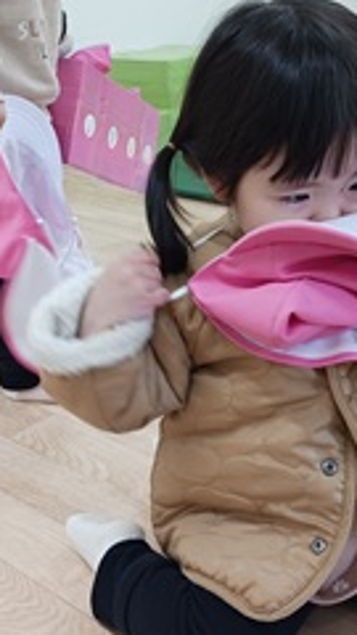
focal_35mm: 49
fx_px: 825
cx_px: 227
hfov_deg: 24.3
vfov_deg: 42.0
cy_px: 349
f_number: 1.8
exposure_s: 1/40
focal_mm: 4
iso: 250
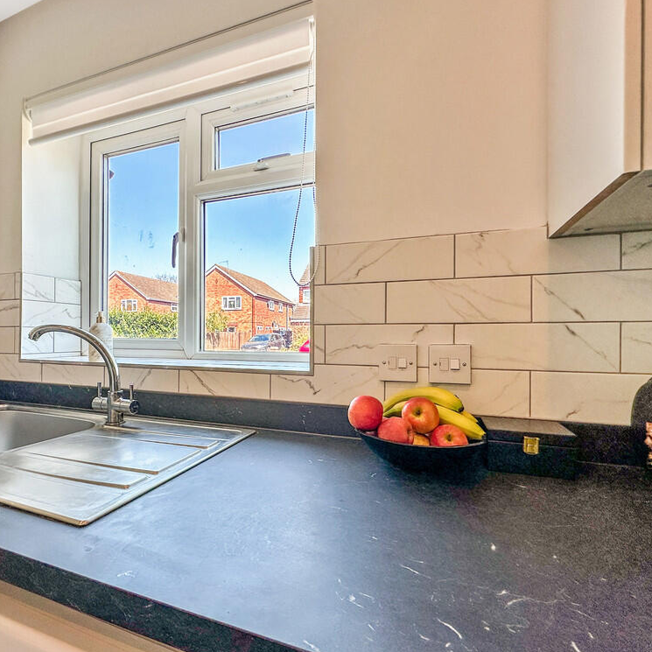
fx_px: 362
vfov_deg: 84.0
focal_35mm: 17
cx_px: 292
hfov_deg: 83.7
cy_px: 333
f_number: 2.2
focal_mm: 2.22
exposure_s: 1/160
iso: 40
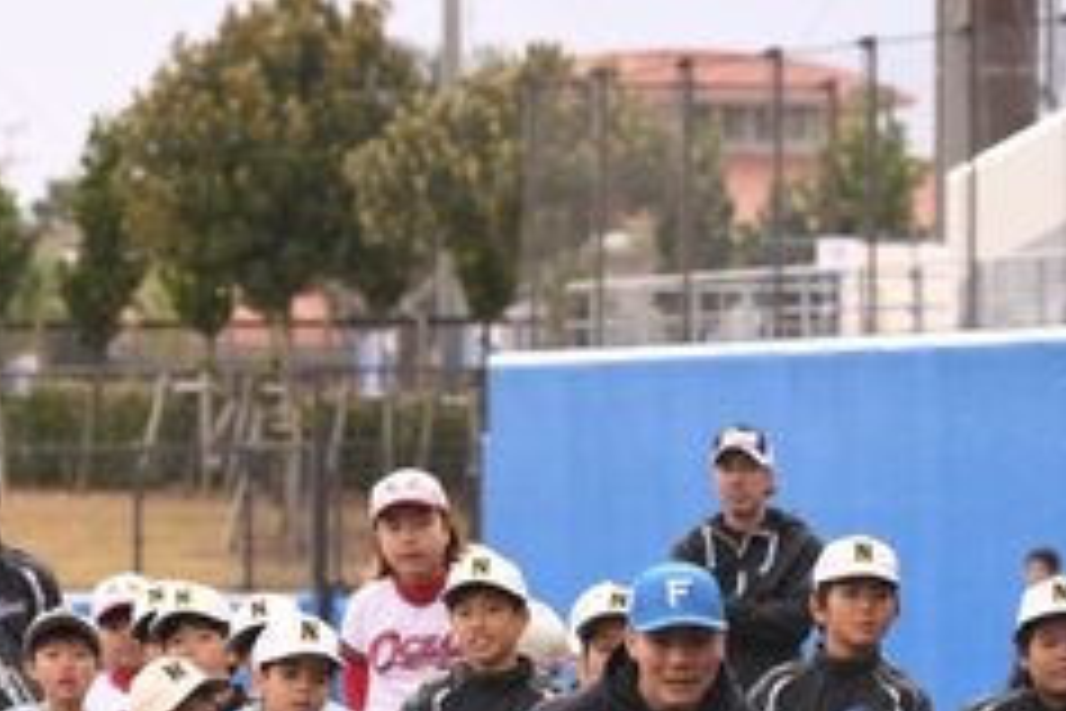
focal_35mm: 312
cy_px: 918
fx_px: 9238
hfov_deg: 6.6
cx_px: 160
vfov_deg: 4.4
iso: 640
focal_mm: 120
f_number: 5
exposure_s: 1/640
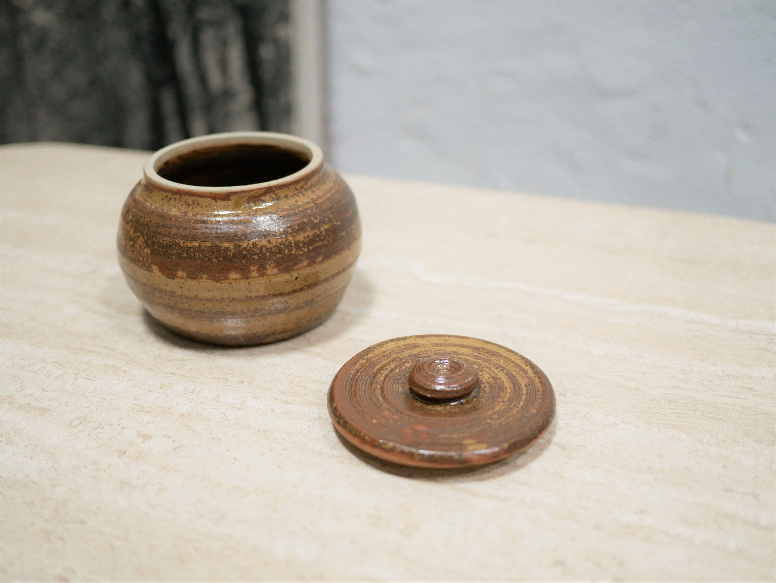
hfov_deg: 46.8
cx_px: 388
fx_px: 897
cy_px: 292
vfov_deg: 36.0
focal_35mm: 40
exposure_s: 1/60
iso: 500
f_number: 1.7
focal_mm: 20
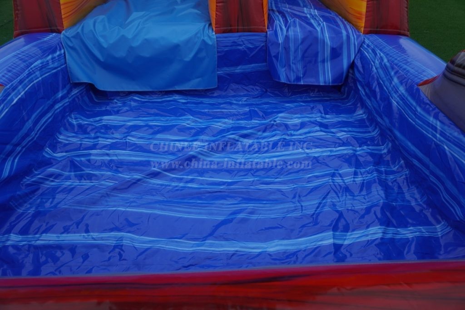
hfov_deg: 73.7
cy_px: 155
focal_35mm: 24
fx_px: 310
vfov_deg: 53.1
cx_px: 232
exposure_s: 1/200
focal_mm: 16
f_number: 4.5
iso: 100
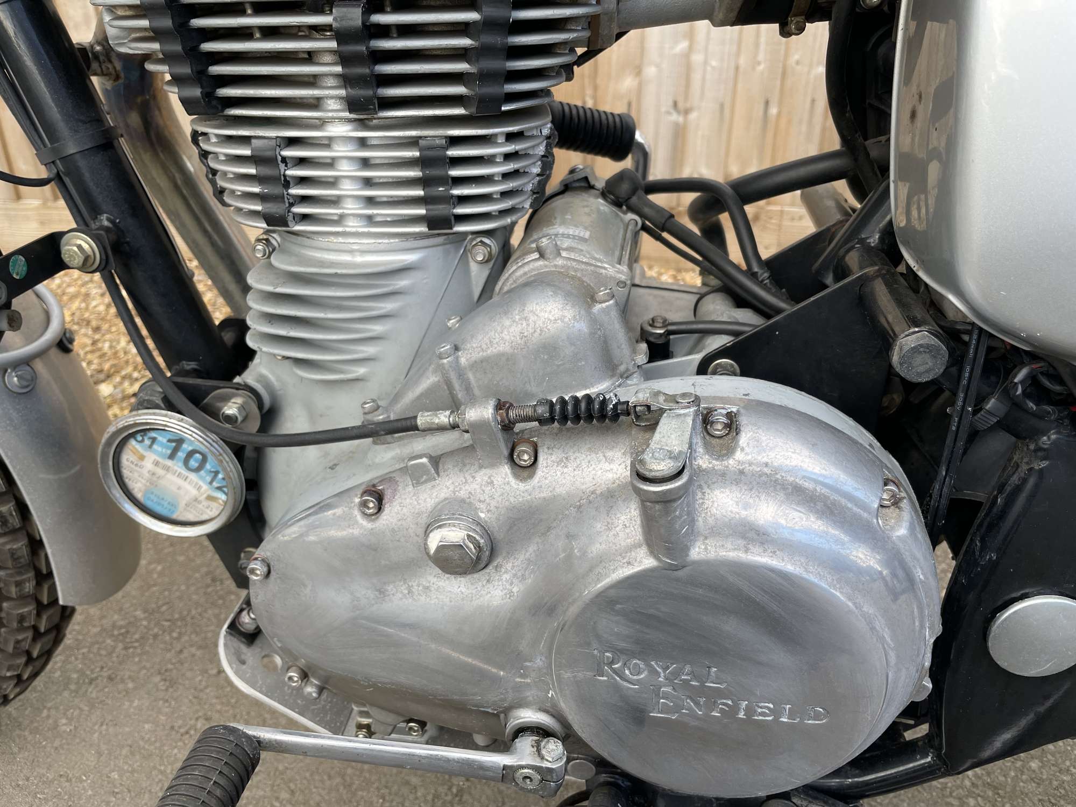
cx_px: 538
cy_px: 404
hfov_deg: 67.3
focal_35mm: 26
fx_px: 808
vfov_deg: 53.1
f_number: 1.6
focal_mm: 4.2
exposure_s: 1/275
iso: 32
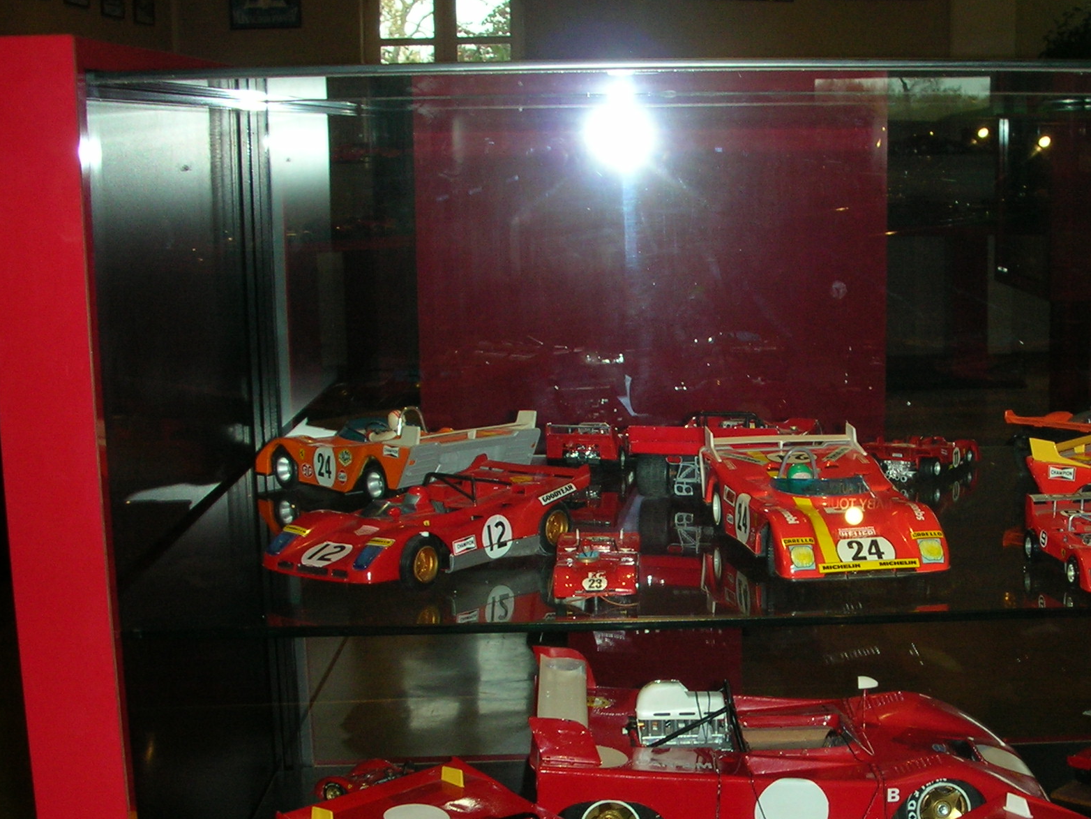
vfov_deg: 25.1
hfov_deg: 32.7
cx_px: 790
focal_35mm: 58
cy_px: 531
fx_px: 1828
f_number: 3
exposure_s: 1/60.1
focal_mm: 5.8
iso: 91
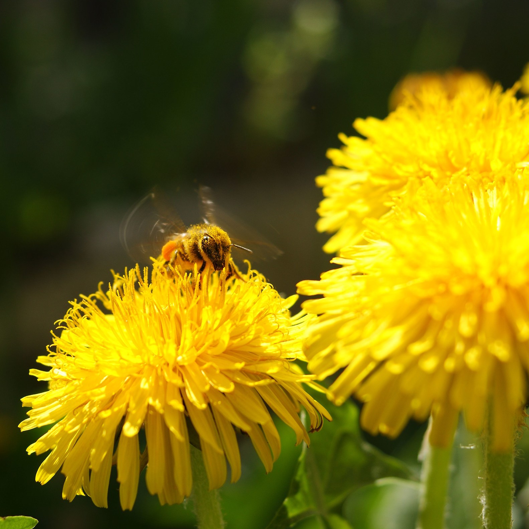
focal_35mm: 135
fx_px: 2334
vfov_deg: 12.9
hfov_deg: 12.9
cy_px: 263
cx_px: 203
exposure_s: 1/320
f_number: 7.1
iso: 100
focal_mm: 70
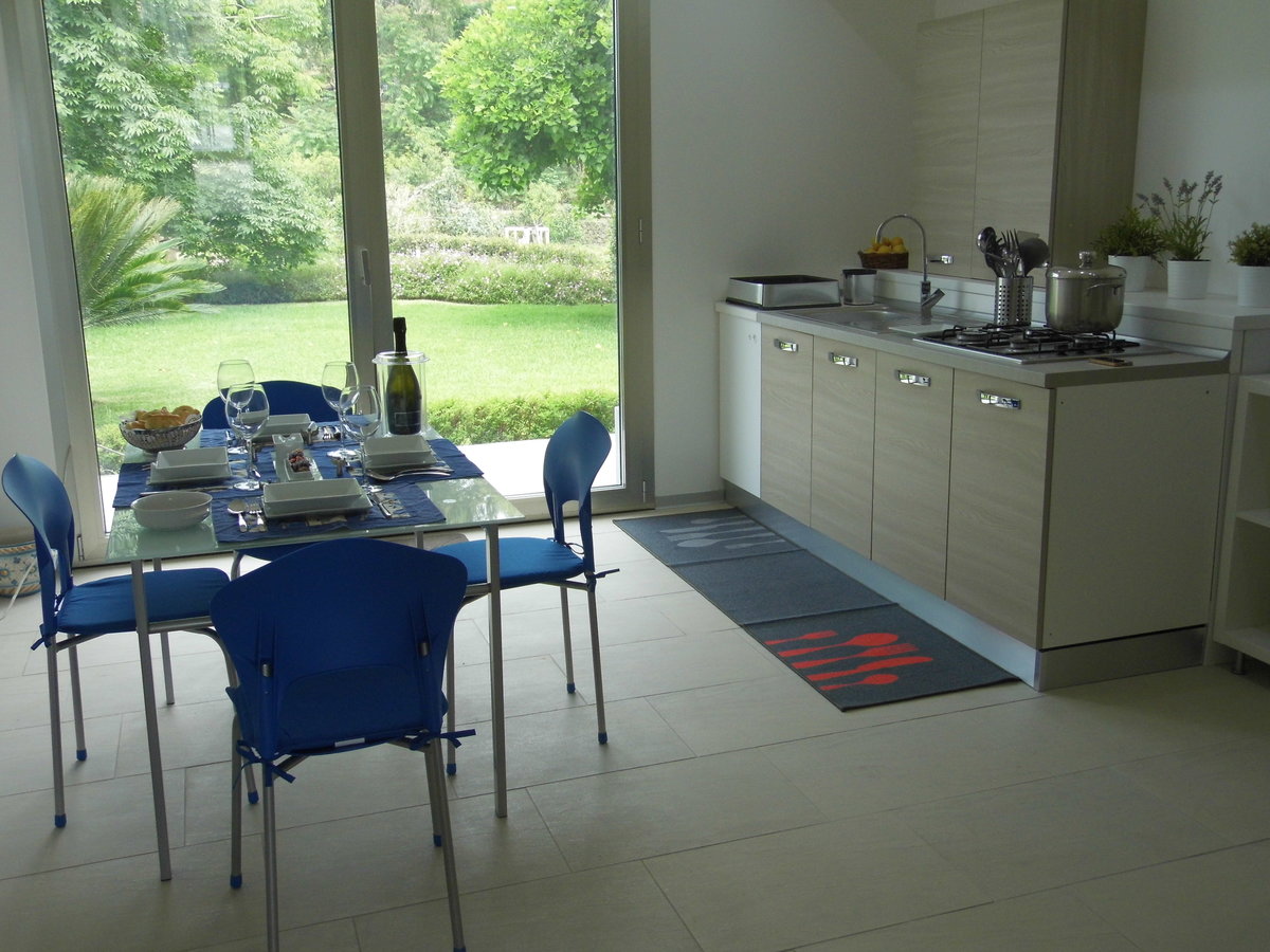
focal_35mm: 33
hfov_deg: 55.4
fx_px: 1211
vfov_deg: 42.9
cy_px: 476
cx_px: 635
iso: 100
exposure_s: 1/125
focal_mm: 5.8
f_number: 3.2
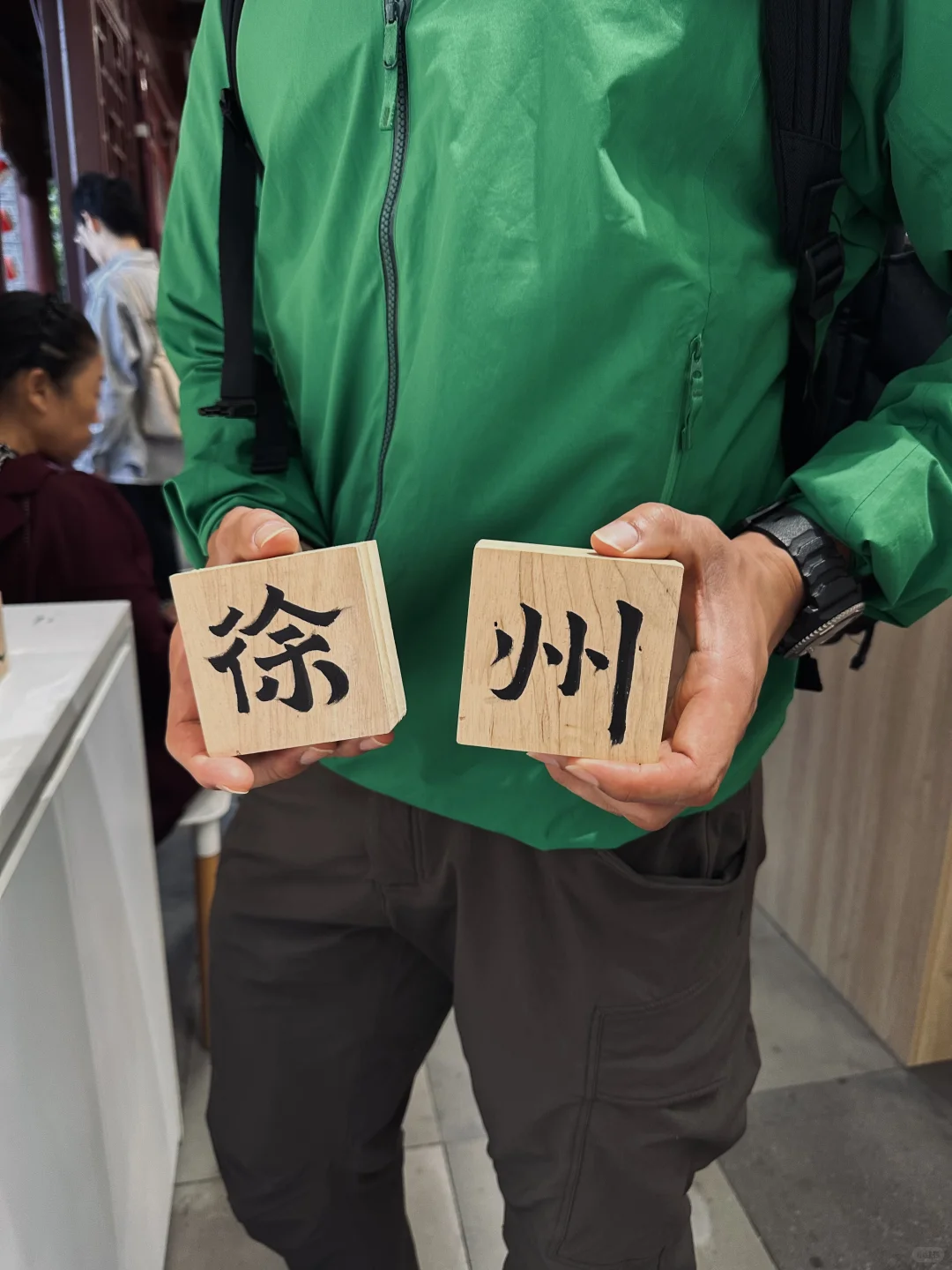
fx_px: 880
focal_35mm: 24
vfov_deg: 71.6
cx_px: 476
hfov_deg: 56.8
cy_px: 635
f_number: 1.78
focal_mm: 6.86
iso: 250
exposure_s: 1/81
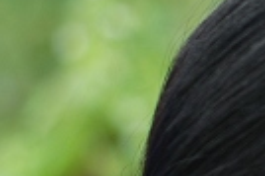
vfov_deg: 3.0
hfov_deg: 4.5
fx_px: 3294
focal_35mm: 448
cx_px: 744
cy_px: 329
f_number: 2.8
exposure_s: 1/320
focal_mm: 50
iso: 100
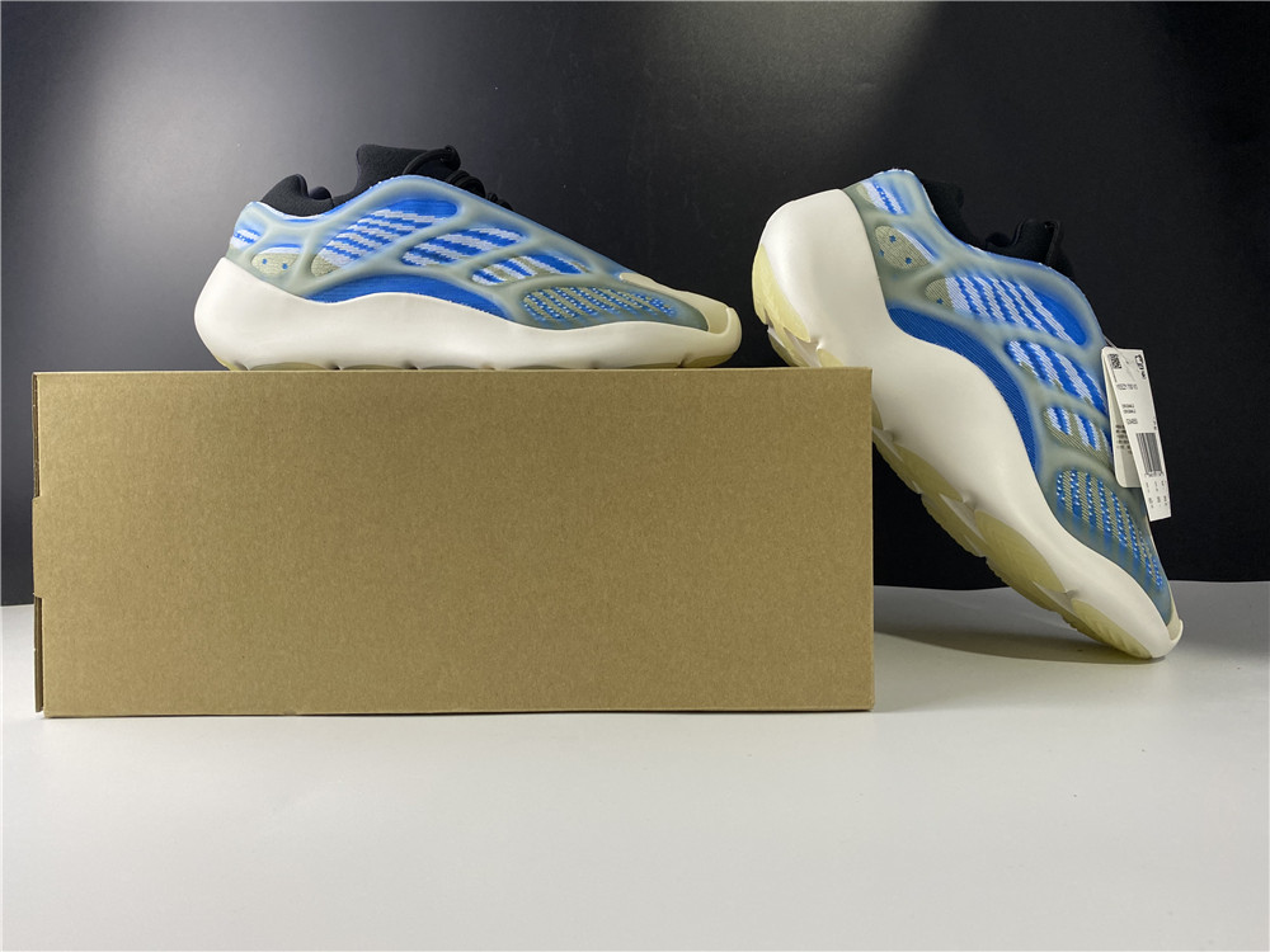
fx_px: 954
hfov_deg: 67.3
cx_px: 635
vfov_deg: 53.1
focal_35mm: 26
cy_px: 476
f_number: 1.8
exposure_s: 1/81
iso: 125
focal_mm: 4.25
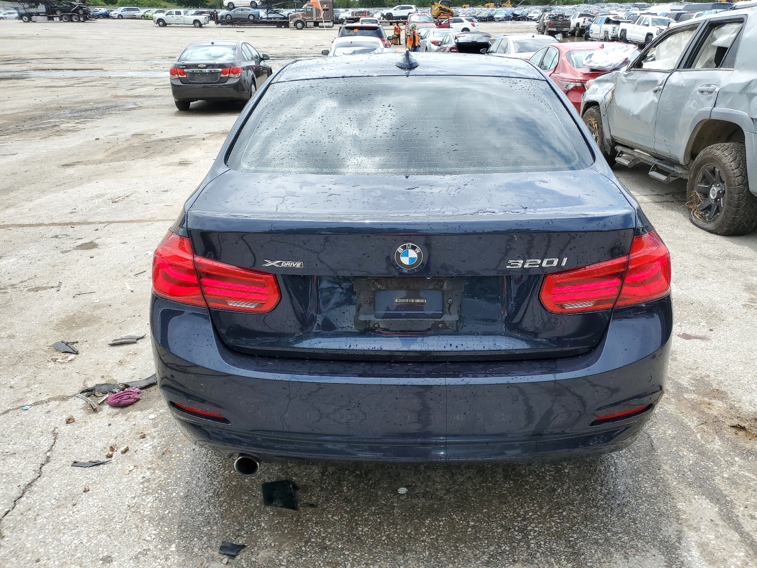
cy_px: 284
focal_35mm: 26
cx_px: 378
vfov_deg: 53.1
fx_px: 569
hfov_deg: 67.3
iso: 50
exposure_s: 1/2000
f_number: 1.5
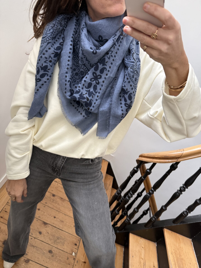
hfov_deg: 56.8
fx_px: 186
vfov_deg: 71.6
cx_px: 100
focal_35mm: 24
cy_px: 134
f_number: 1.78
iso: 400
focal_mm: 6.76
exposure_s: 1/60
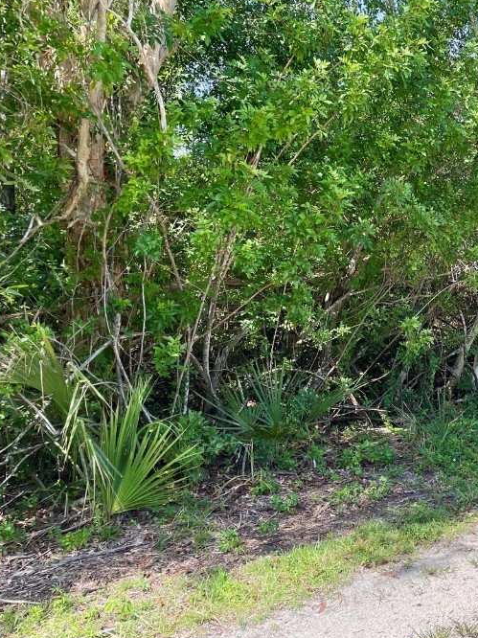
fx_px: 737
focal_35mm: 40
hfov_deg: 32.9
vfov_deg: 46.7
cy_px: 281
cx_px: 481
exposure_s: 1/796
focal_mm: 4.2
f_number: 1.6
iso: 32
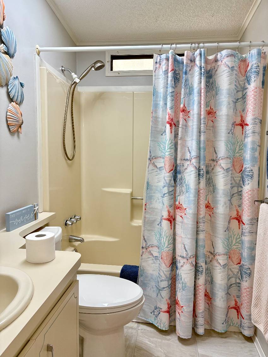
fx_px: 268
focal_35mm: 26
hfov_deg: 53.1
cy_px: 178
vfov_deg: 67.3
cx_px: 134
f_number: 1.6
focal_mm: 5.96
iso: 125
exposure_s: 1/60
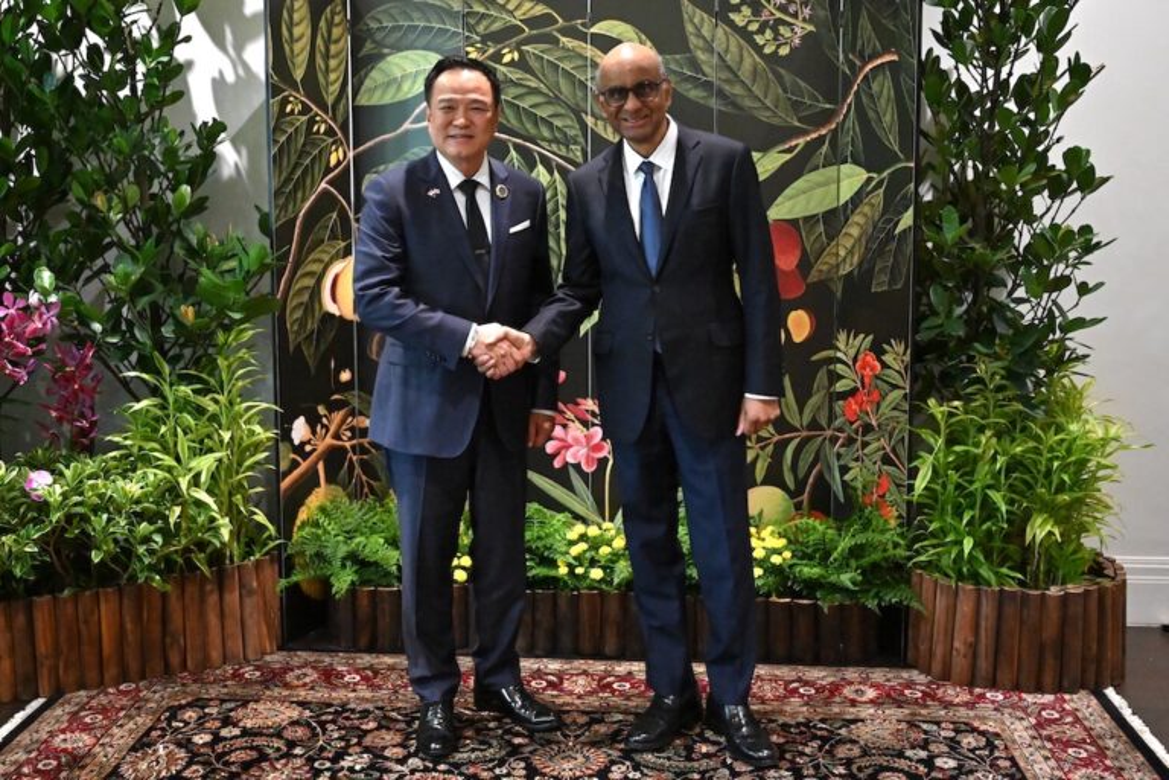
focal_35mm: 29
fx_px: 942
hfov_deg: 63.7
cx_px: 584
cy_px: 390
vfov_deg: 45.0
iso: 6400
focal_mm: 29
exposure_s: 1/200
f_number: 3.2
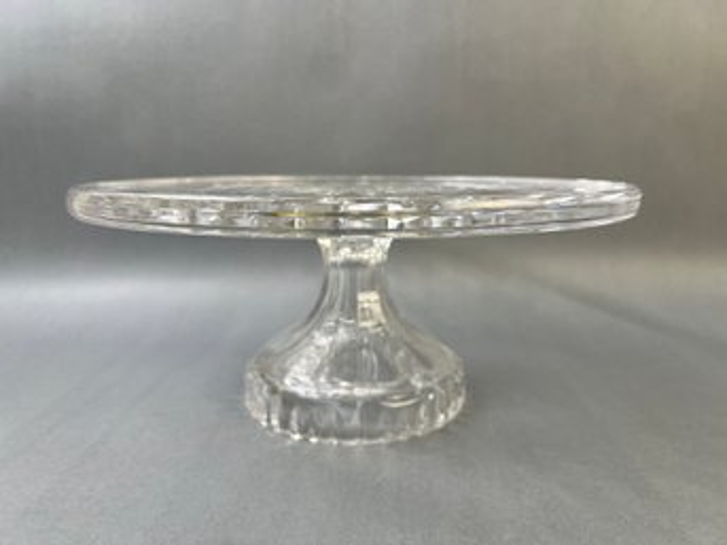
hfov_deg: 67.3
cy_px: 272
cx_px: 364
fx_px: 546
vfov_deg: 53.0
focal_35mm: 26
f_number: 1.5
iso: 40
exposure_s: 1/120
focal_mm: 5.7
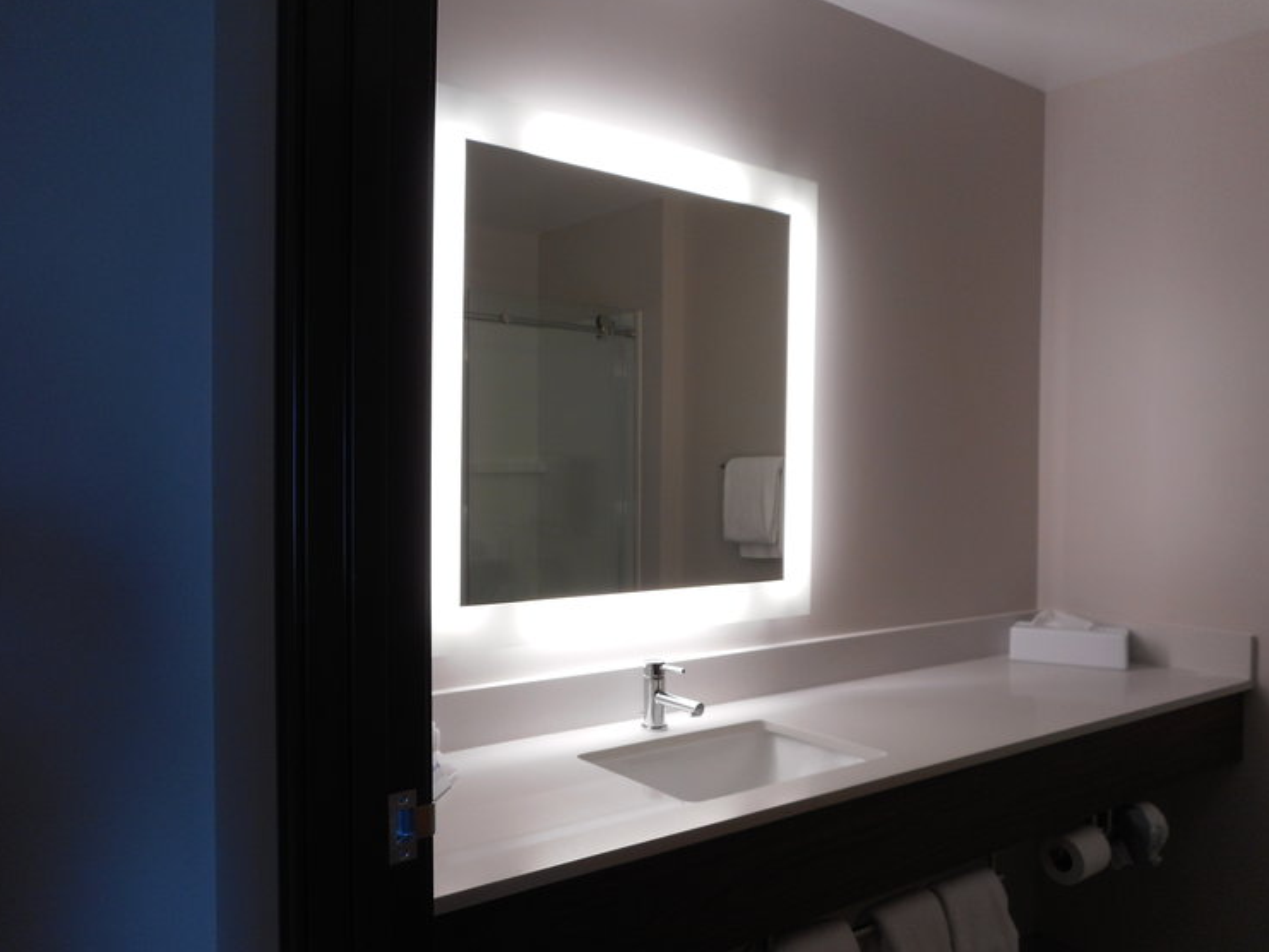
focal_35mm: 27
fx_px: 990
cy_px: 493
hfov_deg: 65.3
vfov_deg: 51.4
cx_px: 618
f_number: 3.7
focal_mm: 4.5
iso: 80
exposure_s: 1/30
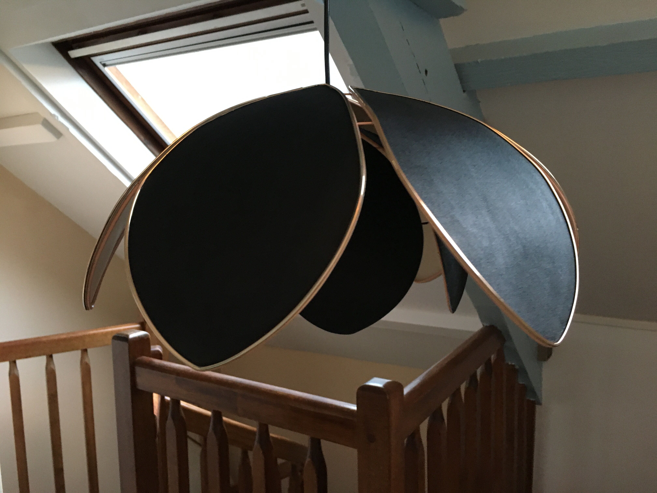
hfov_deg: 61.7
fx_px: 550
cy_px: 246
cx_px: 328
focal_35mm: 29
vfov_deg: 48.2
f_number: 2.2
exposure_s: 1/17
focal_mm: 4.15
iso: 200
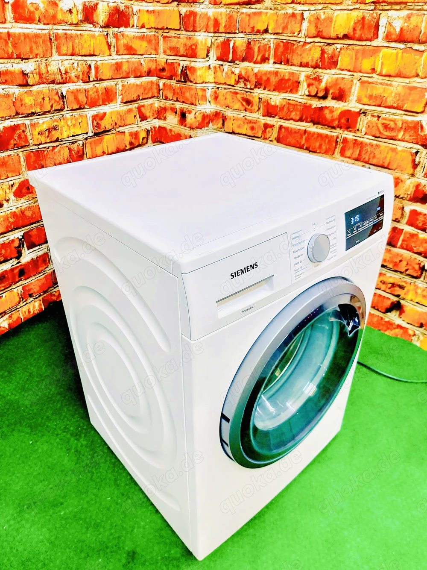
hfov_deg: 56.8
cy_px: 285
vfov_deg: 71.6
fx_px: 395
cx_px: 214
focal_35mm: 24
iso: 200
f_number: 1.8
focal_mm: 5.23
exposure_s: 1/50
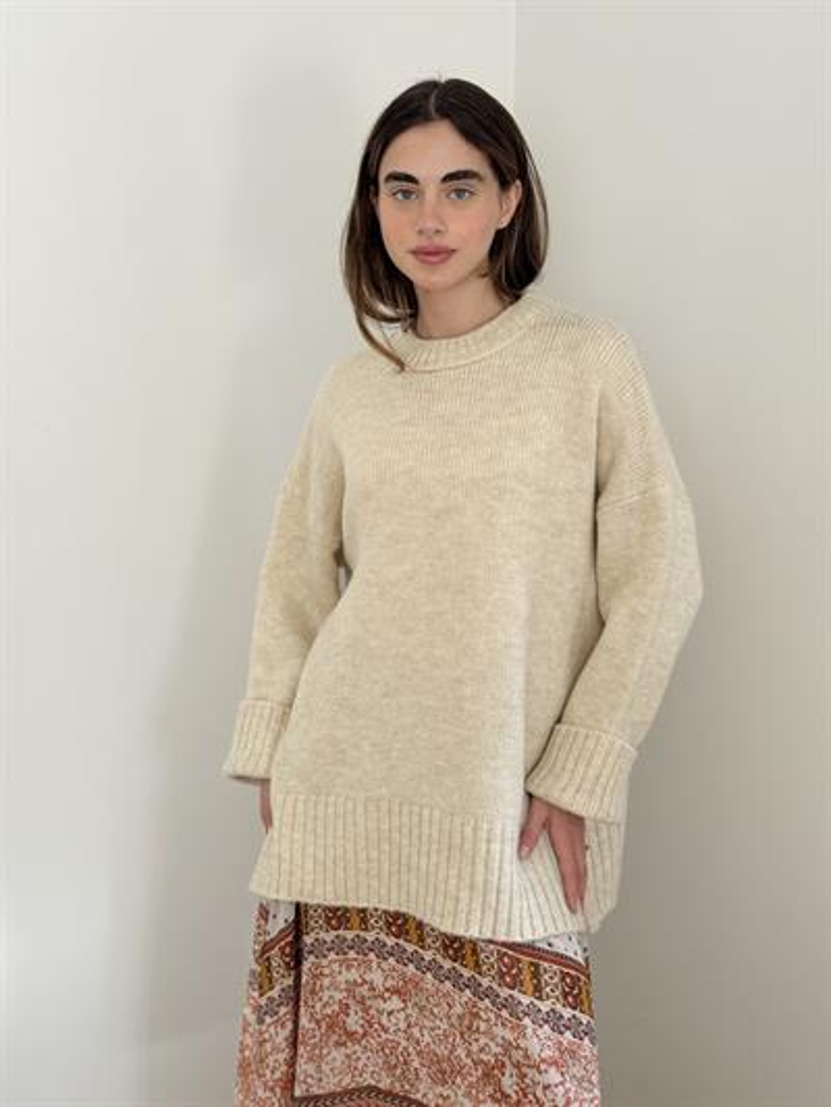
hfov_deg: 30.3
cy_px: 554
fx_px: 1536
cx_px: 416
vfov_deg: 39.6
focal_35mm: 48
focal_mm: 6.76
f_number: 1.78
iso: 64
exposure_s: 1/121
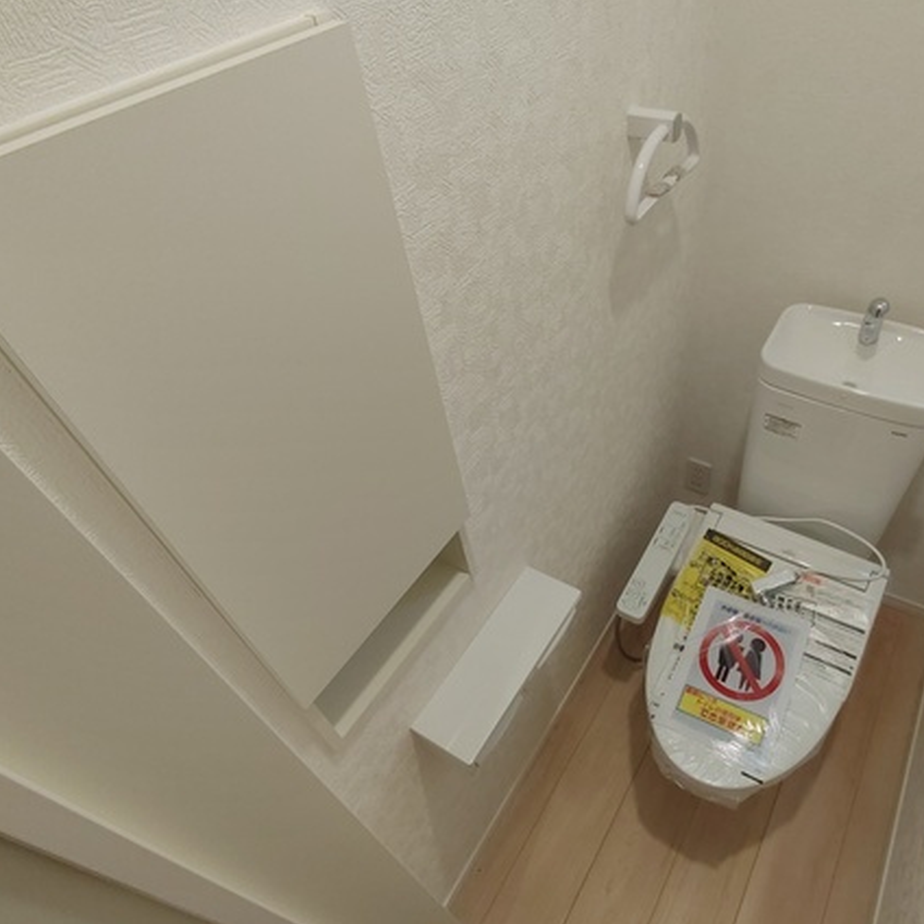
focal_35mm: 20
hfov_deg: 74.3
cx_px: 534
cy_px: 477
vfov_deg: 74.8
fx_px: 604
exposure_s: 1/60
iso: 252
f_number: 2.4
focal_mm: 1.6
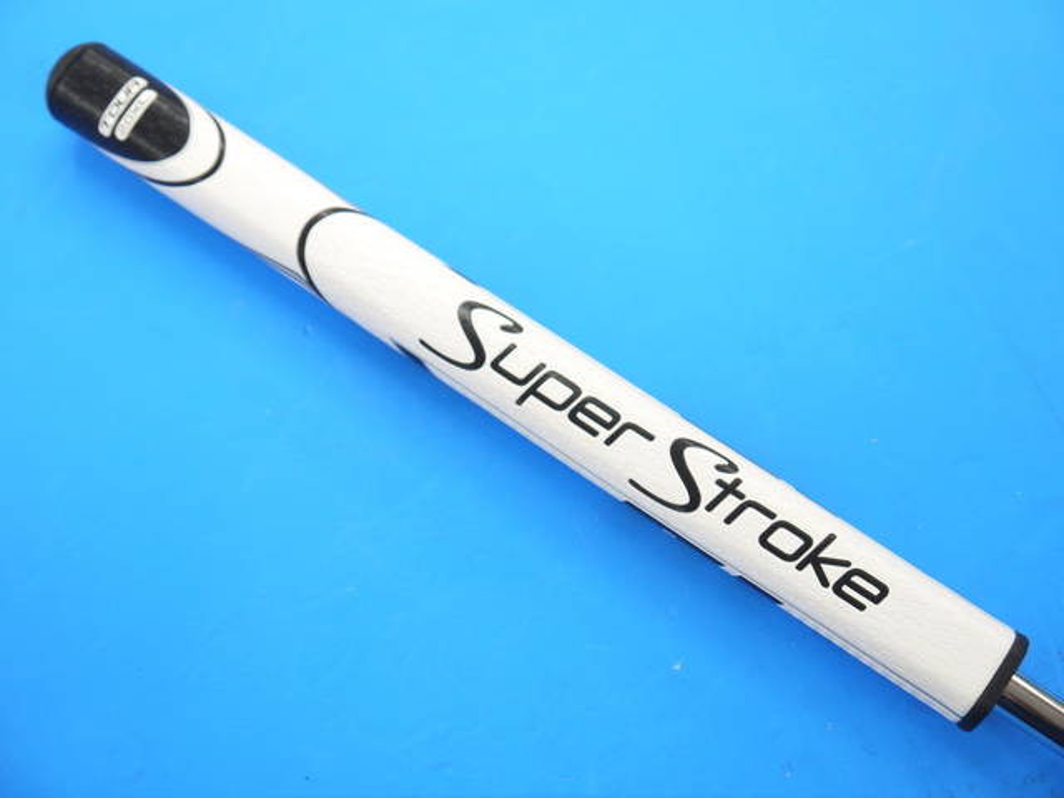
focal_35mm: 48
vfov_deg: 30.3
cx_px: 532
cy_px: 399
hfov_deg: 39.7
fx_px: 1475
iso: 320
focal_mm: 24
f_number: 4.5
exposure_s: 1/60
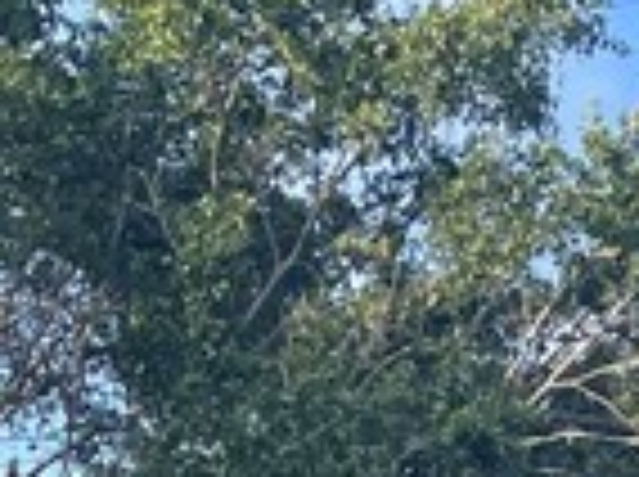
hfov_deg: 9.8
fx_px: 3465
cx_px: 1296
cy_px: 1413
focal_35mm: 188
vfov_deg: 7.1
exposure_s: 1/1689
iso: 32
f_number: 1.6
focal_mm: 5.1
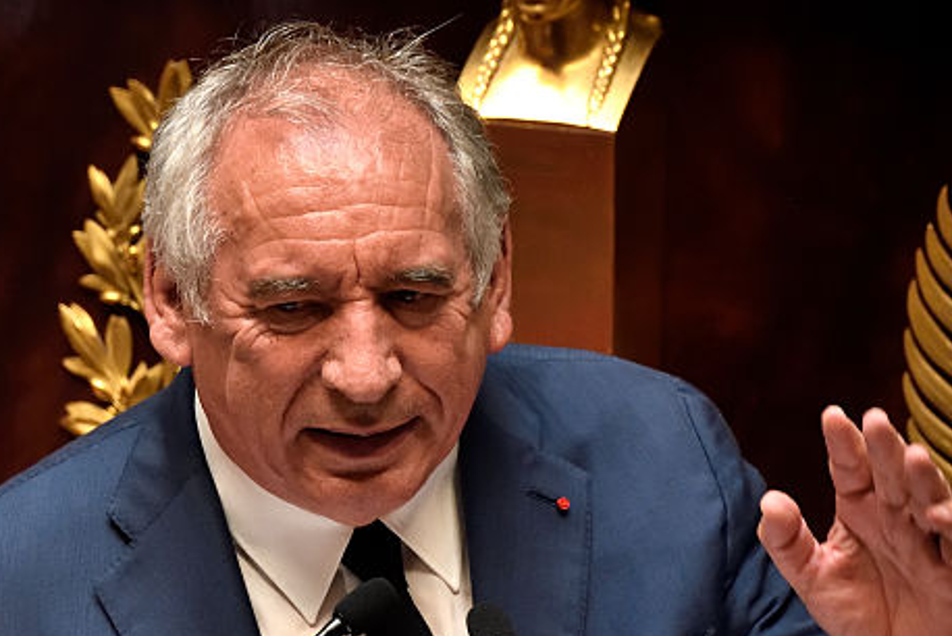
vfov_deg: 1.2
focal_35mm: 1117
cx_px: 170
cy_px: 541
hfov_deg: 1.8
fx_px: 29556
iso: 3200
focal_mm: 500
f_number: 6.7
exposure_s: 1/180
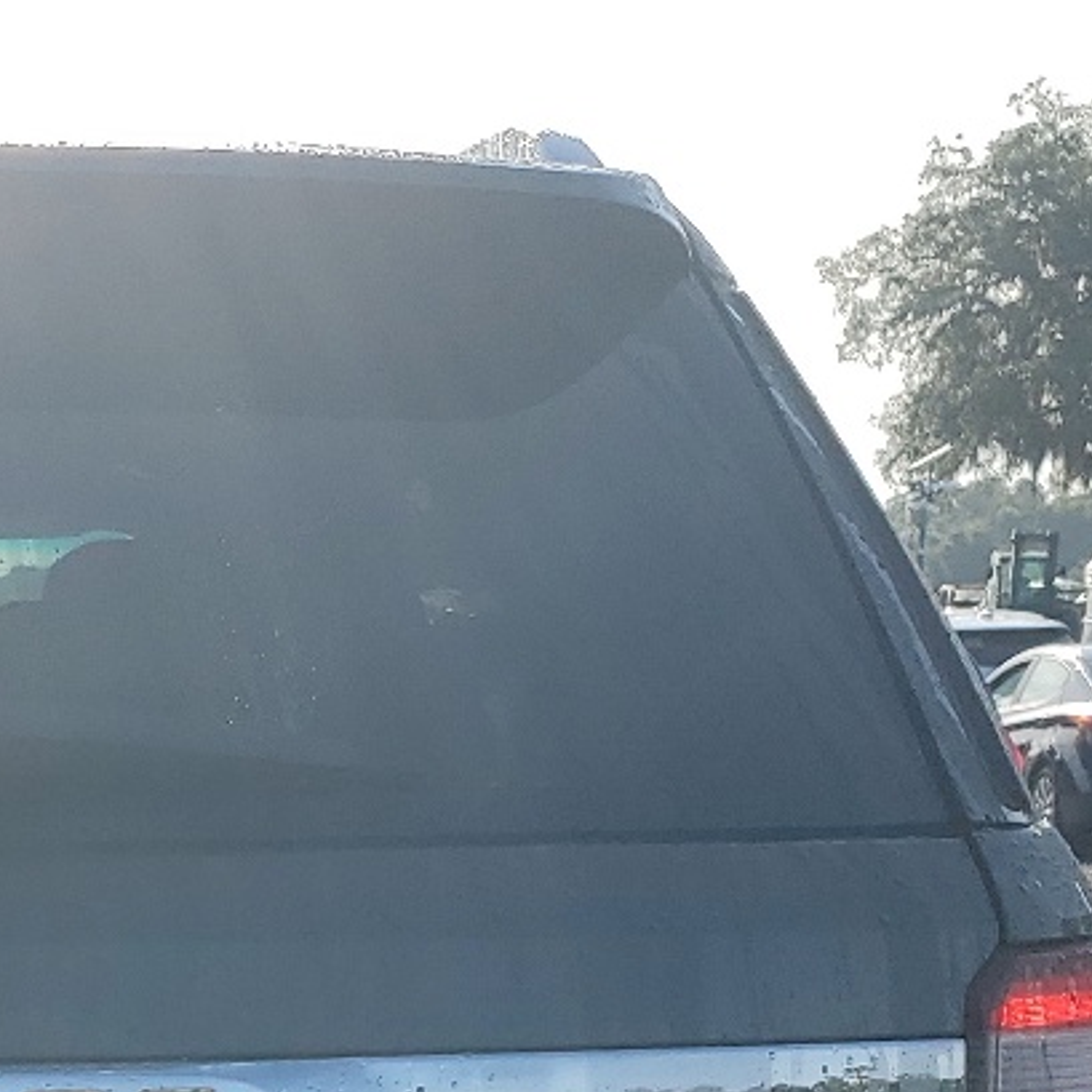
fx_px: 3212
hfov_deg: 18.2
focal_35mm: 90
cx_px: -256
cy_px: 1314
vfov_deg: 18.3
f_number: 1.5
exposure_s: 1/3333
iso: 50
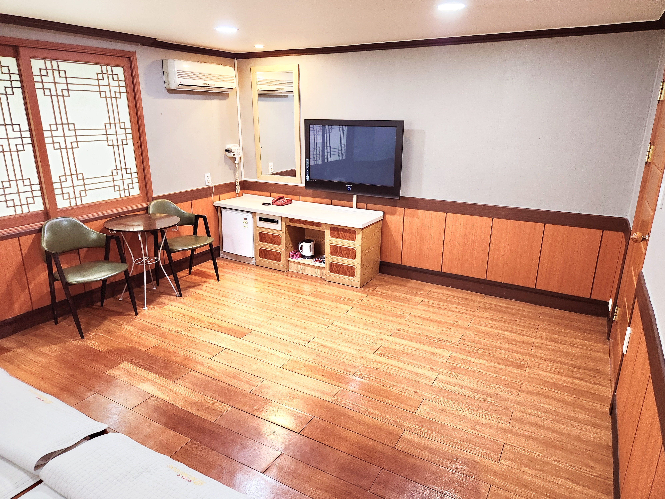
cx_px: 332
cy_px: 250
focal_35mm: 23
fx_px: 442
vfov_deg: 58.9
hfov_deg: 73.9
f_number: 1.8
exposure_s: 1/120
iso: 800
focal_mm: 5.4
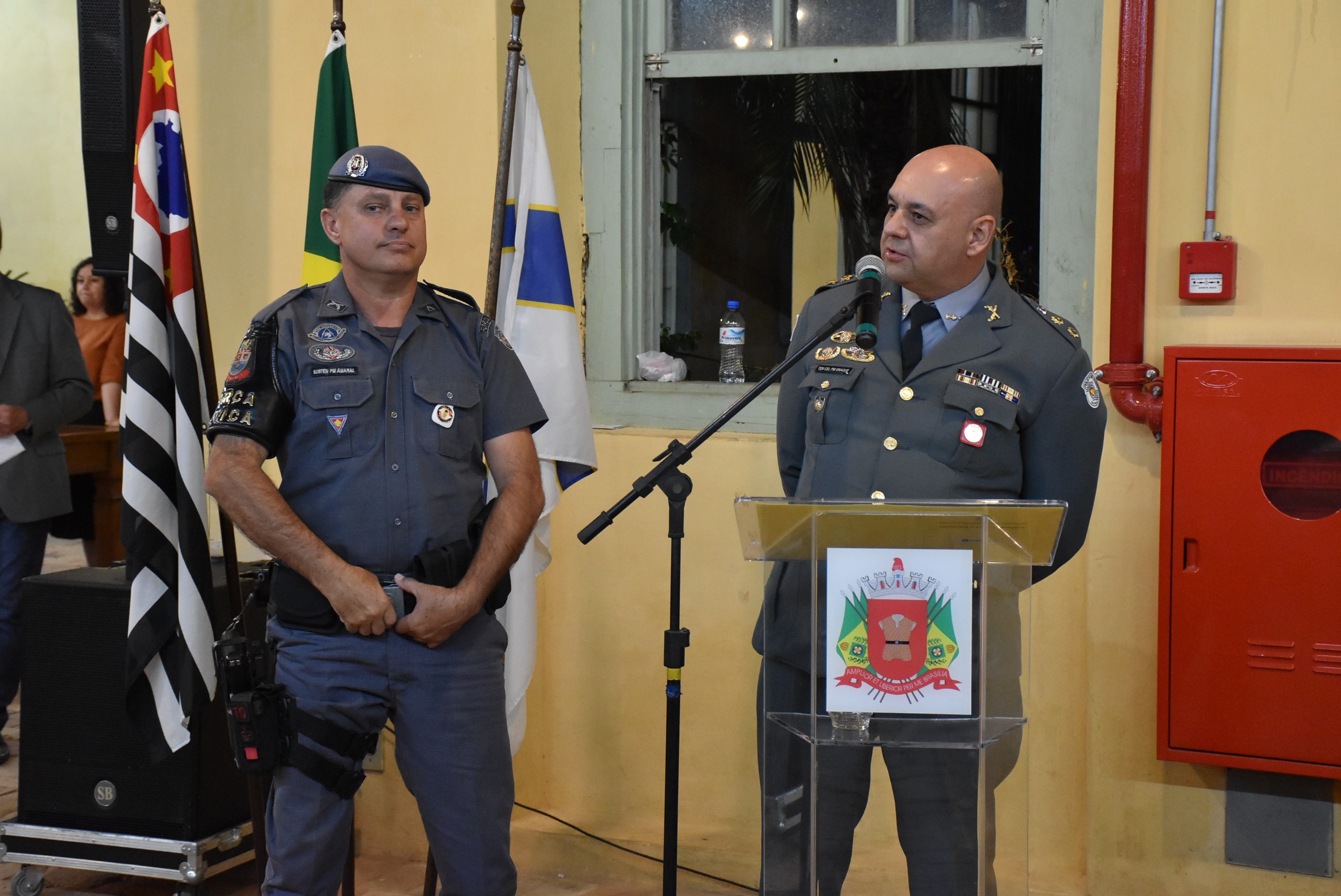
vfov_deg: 21.6
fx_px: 2348
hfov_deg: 31.9
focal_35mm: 63
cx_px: 670
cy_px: 448
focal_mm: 42
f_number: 4.5
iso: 4000
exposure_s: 1/60
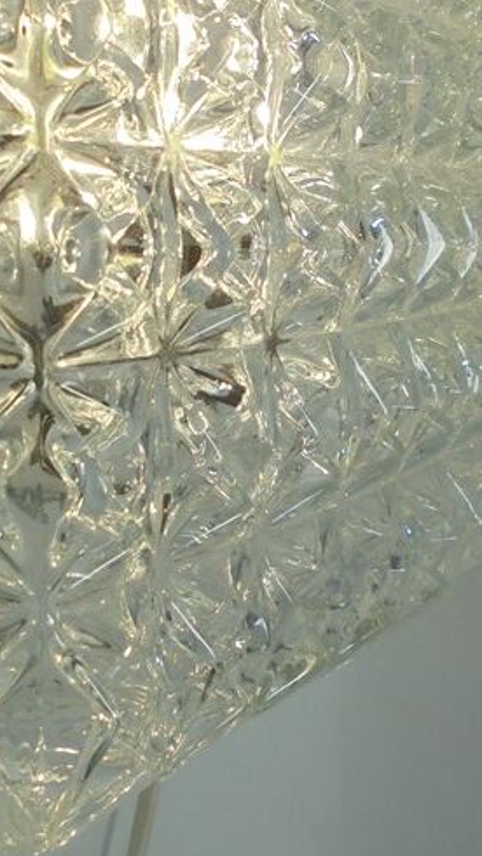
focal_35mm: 68
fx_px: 1543
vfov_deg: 30.2
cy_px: 171
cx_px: 93
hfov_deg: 17.6
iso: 100
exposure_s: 1/250
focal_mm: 6.1
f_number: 4
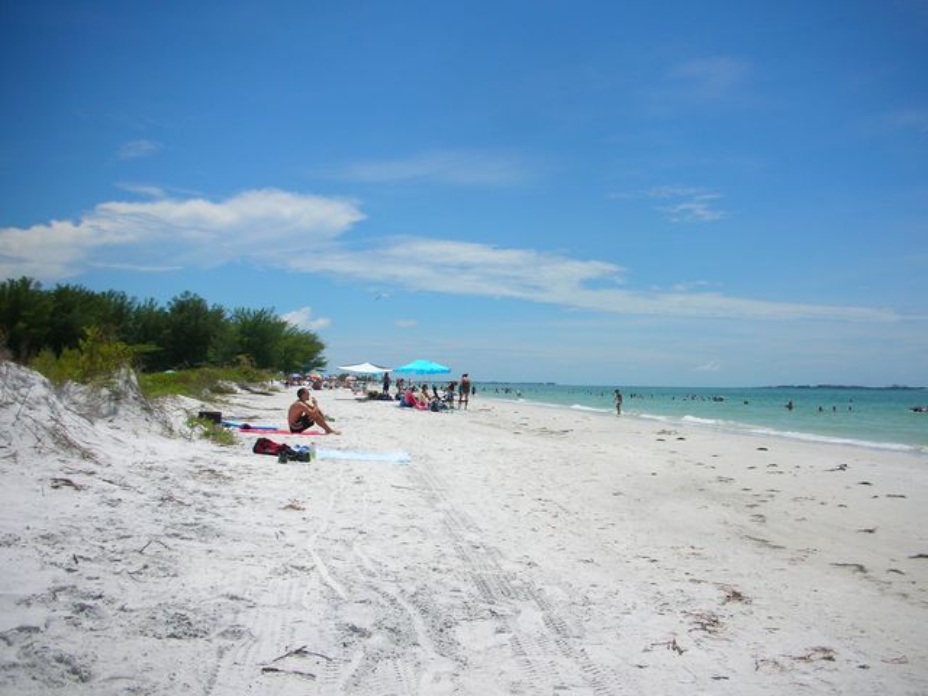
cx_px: 464
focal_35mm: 35
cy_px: 348
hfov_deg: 52.6
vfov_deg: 40.7
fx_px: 938
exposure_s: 1/250
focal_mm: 5.8
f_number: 8.5
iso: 50
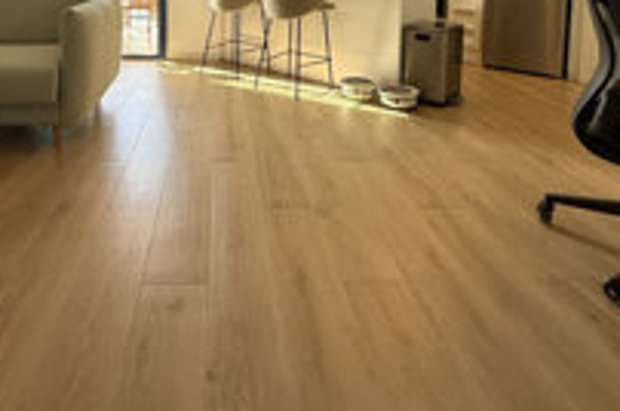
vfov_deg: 42.6
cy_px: 0
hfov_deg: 68.5
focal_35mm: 26
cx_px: 236
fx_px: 447
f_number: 2.2
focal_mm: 2.22
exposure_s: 1/195
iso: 64
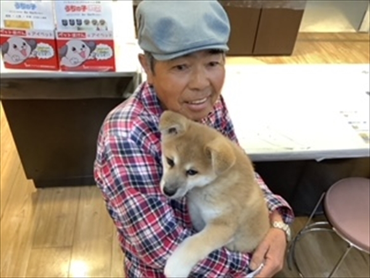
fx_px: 331
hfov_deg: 58.4
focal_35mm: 31
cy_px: 139
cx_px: 185
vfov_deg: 45.4
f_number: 2.4
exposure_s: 1/60
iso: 160
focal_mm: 3.3
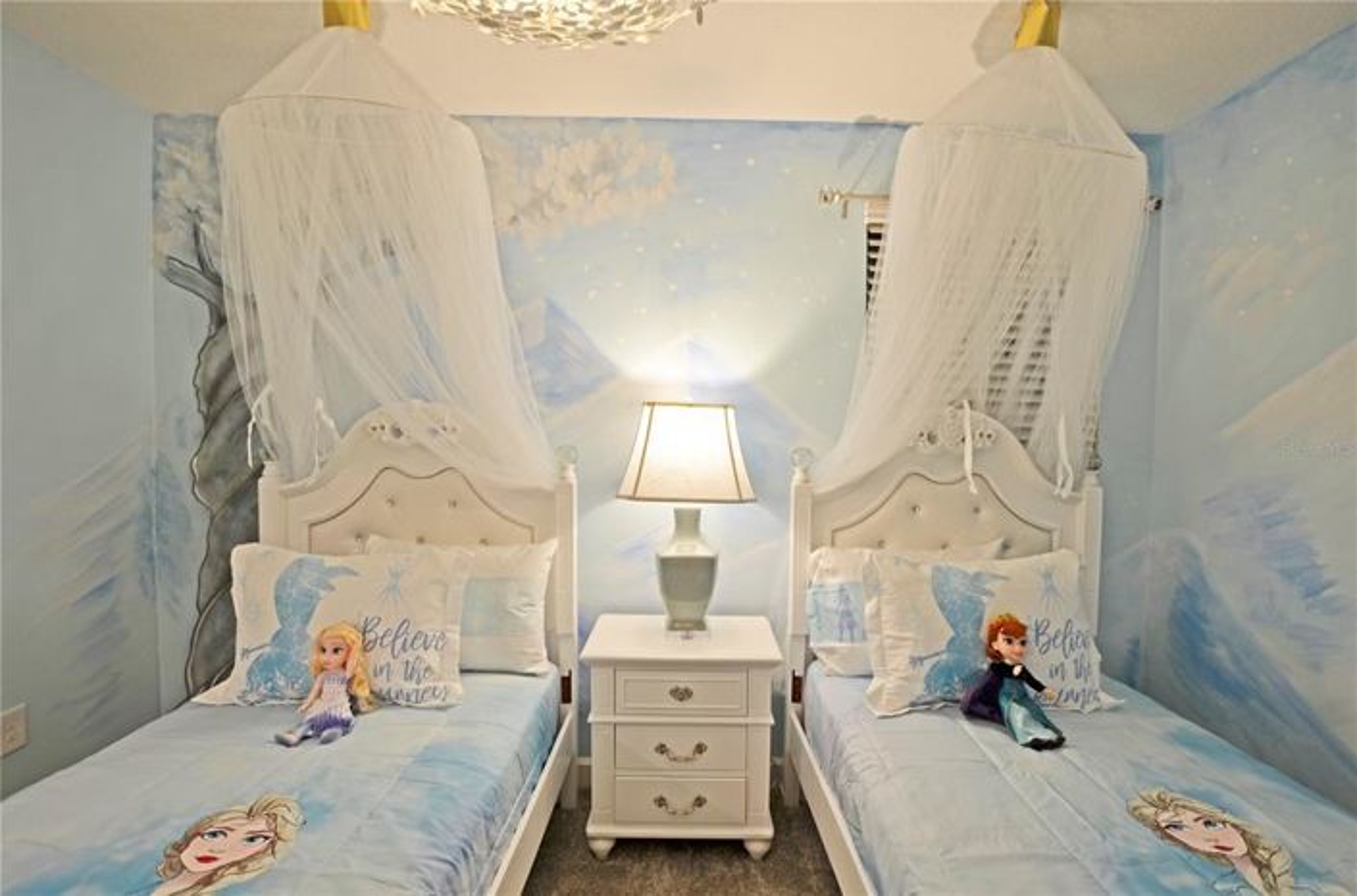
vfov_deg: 77.0
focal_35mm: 15
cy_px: 448
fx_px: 564
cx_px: 678
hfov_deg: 100.5
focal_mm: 10
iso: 100
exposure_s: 1/10
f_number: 4.5
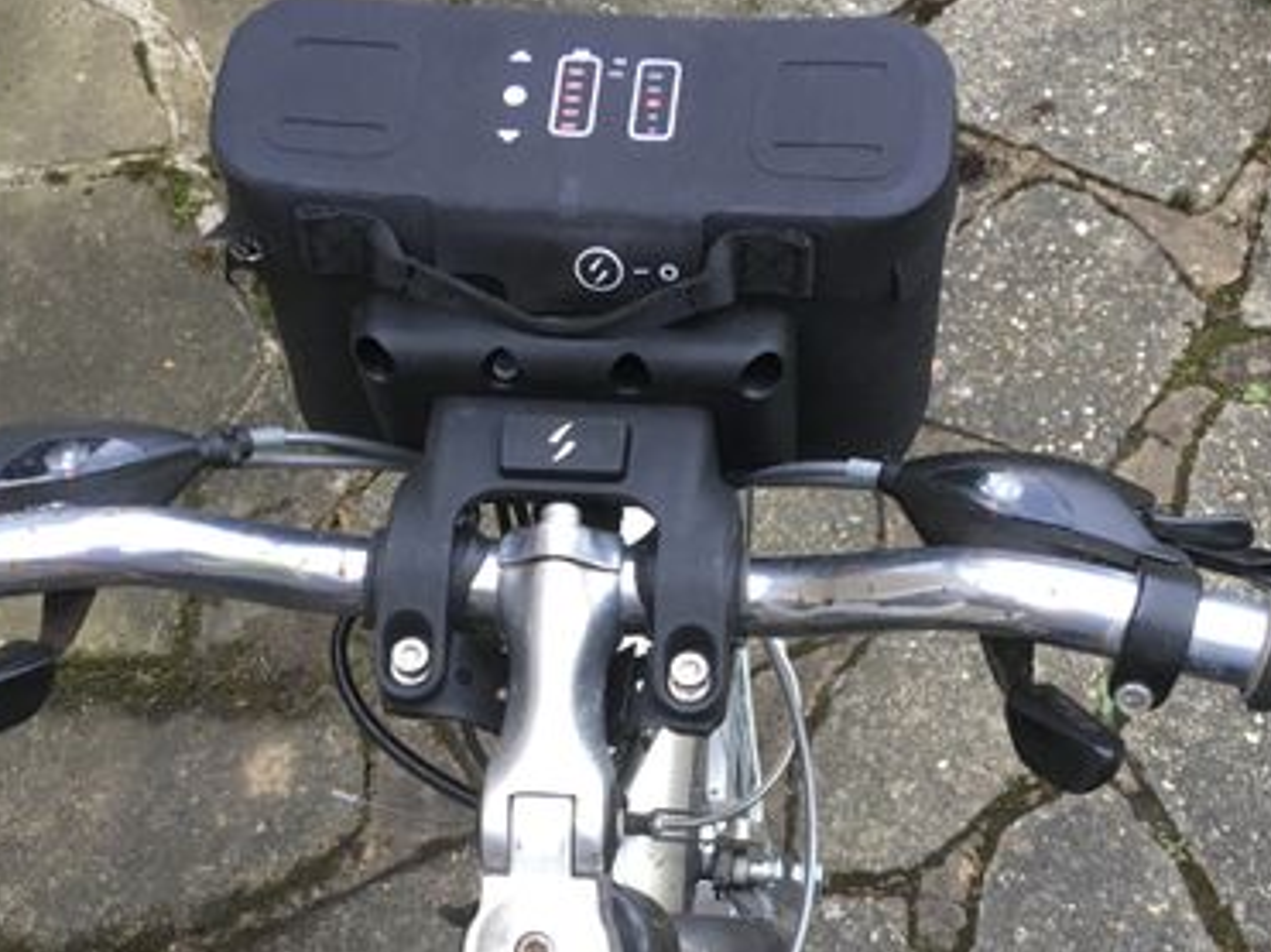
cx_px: 613
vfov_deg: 24.2
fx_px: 2202
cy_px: 685
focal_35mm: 60
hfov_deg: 32.2
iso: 50
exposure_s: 1/33
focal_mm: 4.15
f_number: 2.2
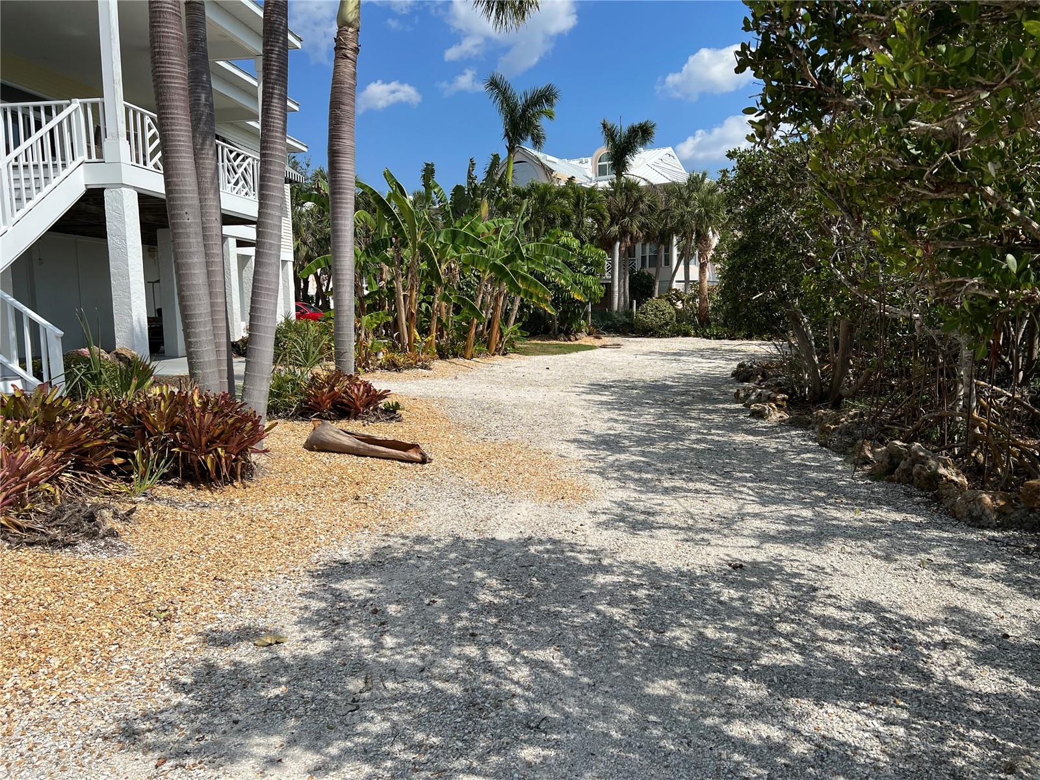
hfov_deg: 67.3
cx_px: 520
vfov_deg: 53.1
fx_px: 781
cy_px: 390
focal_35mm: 26
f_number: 1.5
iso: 50
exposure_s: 1/7463
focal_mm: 5.7
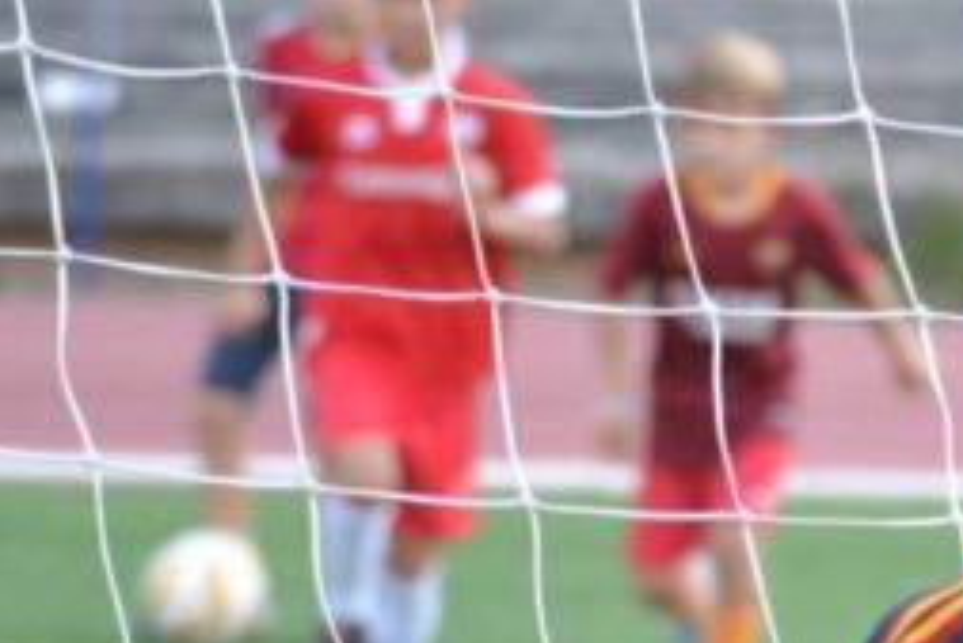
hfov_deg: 5.8
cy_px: 635
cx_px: 944
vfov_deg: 3.9
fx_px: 9501
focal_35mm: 355
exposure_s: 1/500
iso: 1600
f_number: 4.2
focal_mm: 86
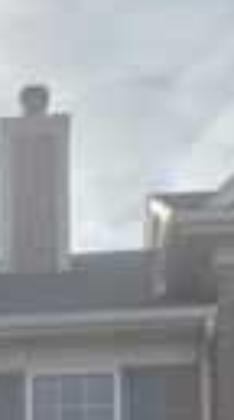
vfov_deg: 13.3
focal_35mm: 147
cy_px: 734
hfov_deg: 7.8
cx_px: -244
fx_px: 1631
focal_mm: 5.4
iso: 40
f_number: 1.8
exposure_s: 1/1677
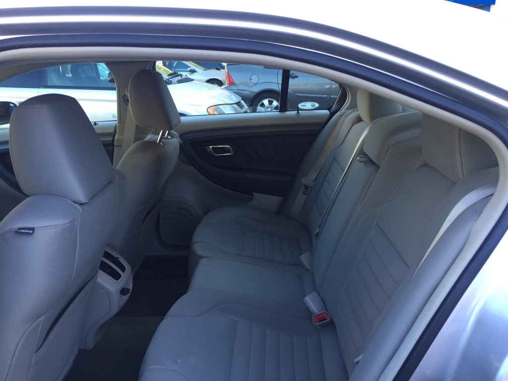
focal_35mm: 29
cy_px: 190
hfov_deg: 61.7
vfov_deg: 48.2
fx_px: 426
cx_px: 254
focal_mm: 4.15
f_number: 2.2
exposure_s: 1/120
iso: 50
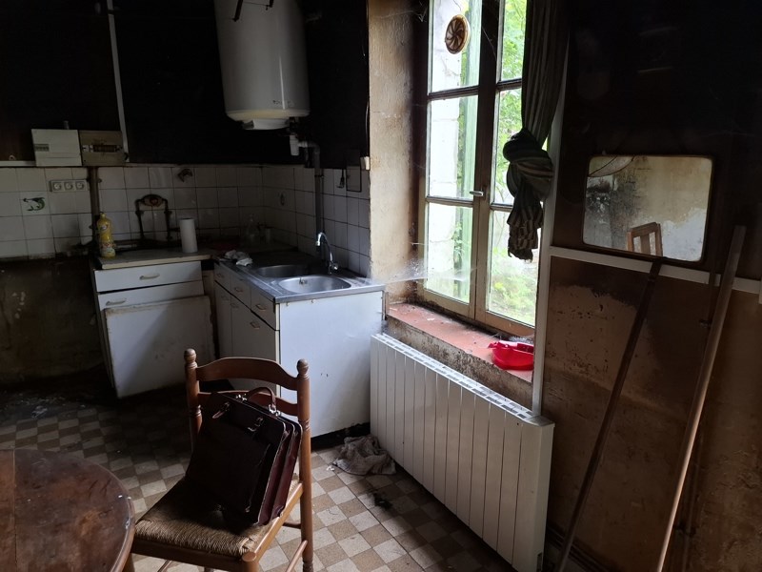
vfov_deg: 58.9
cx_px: 381
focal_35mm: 23
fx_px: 506
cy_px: 286
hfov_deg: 73.9
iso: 320
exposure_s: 1/50
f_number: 1.8
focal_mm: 5.54
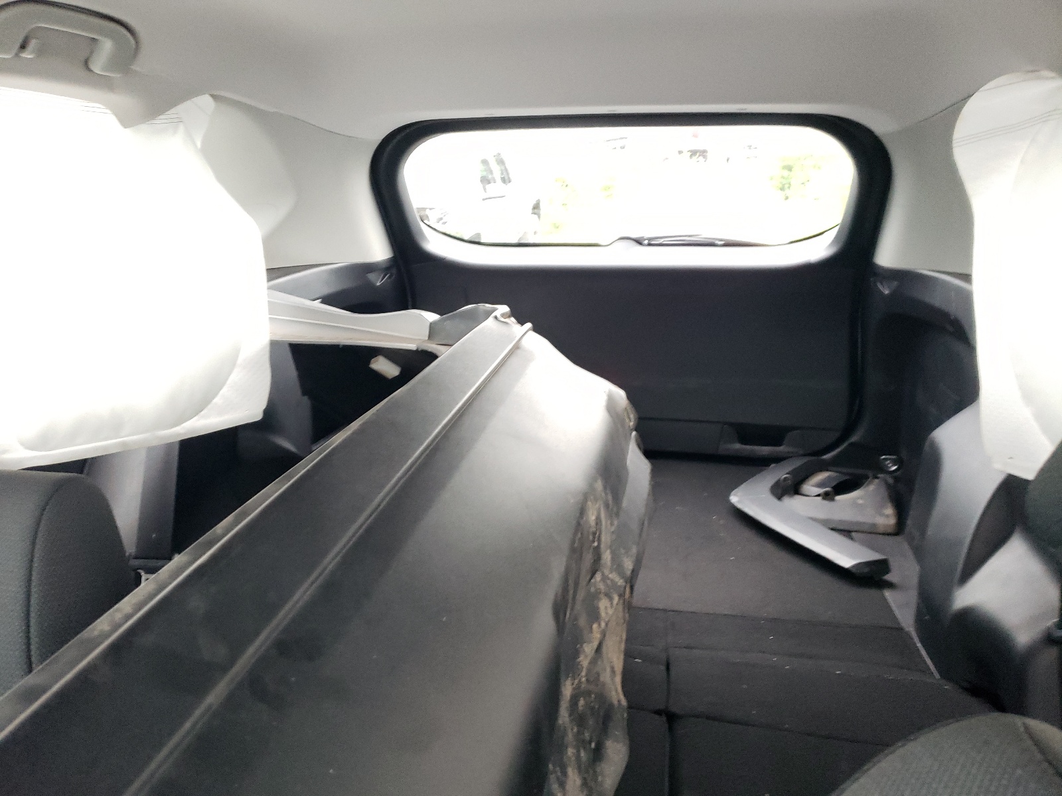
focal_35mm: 26
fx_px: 798
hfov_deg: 67.3
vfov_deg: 53.1
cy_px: 398
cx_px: 531
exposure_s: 1/30
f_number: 1.5
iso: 429
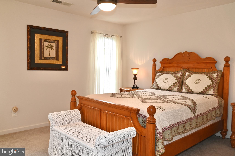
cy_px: 78
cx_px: 118
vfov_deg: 42.3
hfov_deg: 60.3
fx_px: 202
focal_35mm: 31
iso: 1000
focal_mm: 31
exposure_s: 1/30
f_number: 10
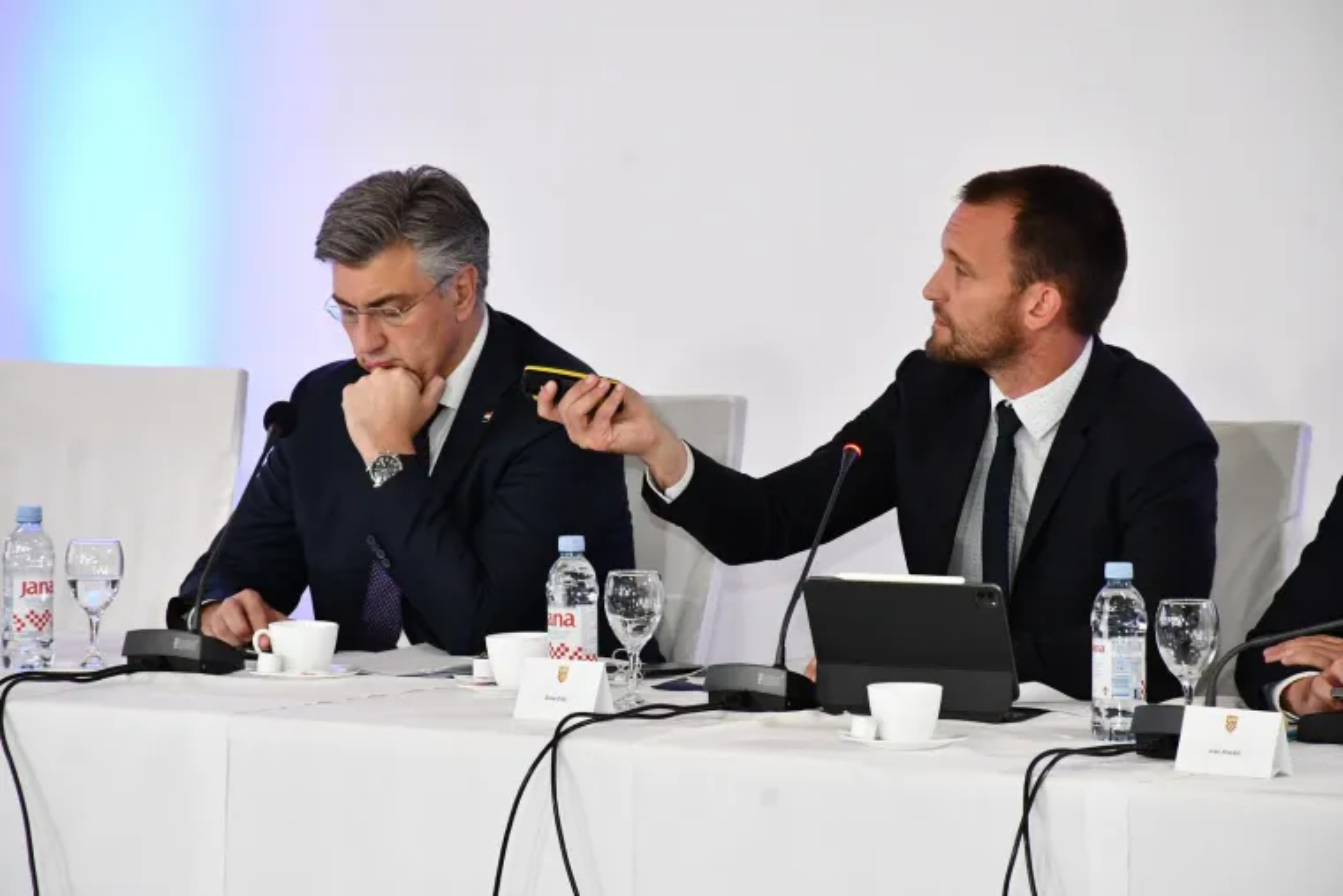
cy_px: 448
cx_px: 672
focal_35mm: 210
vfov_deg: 6.5
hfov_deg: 9.8
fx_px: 7835
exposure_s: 1/100
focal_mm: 140
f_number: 9
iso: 2500
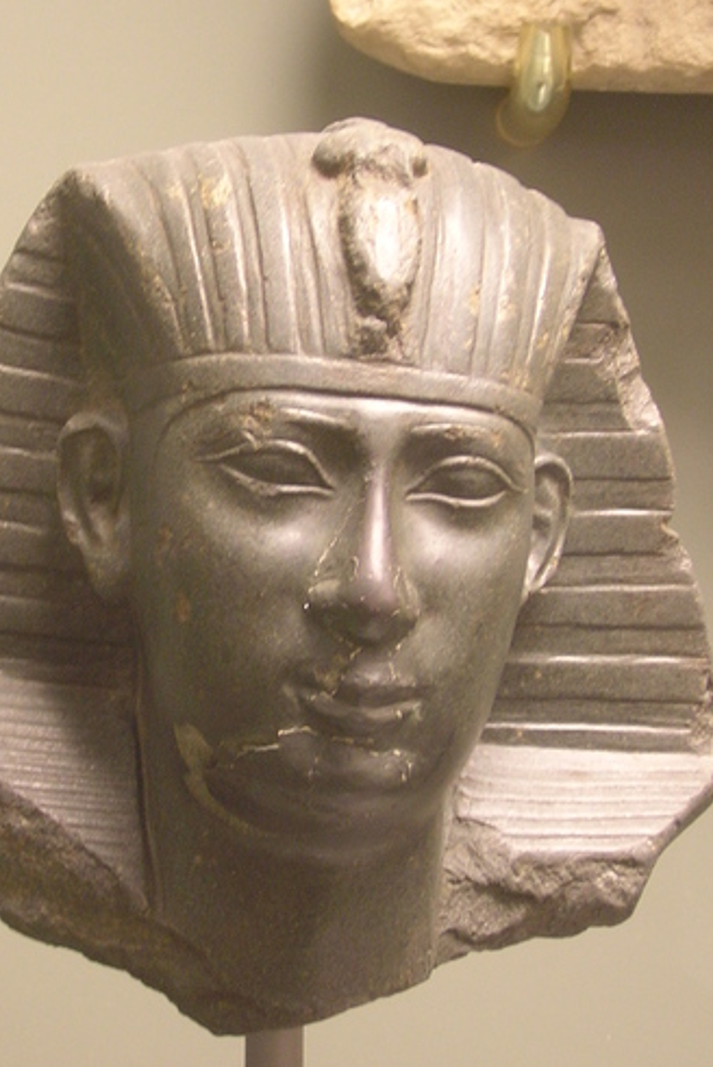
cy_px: 480
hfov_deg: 11.1
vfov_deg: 16.5
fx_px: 3678
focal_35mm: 124
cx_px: 308
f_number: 4.5
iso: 200
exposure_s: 1.13
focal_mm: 13.1
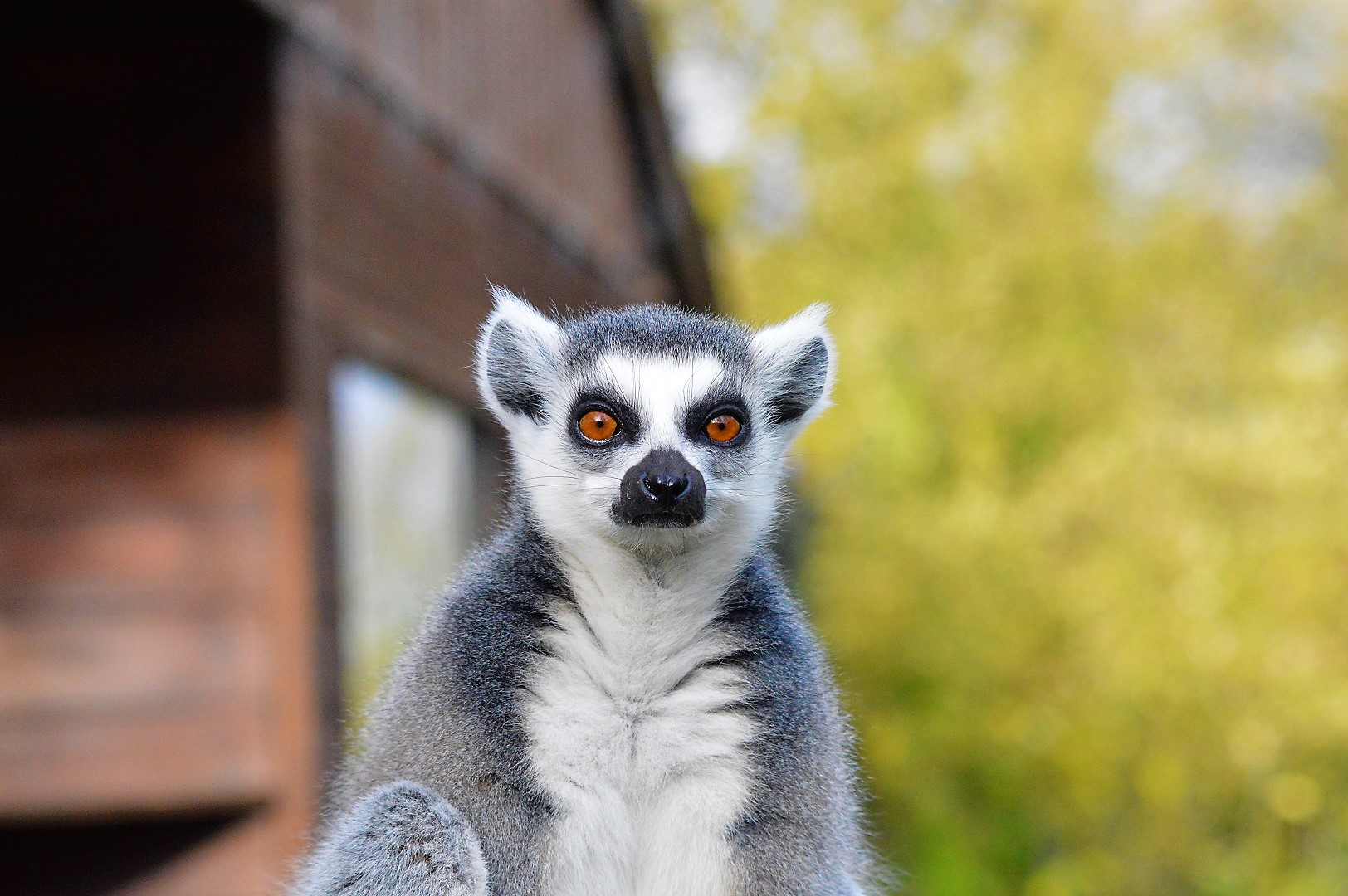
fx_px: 4602
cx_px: 674
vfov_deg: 11.1
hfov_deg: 16.7
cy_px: 448
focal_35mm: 123
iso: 3200
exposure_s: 1/3200
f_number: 7.1
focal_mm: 82
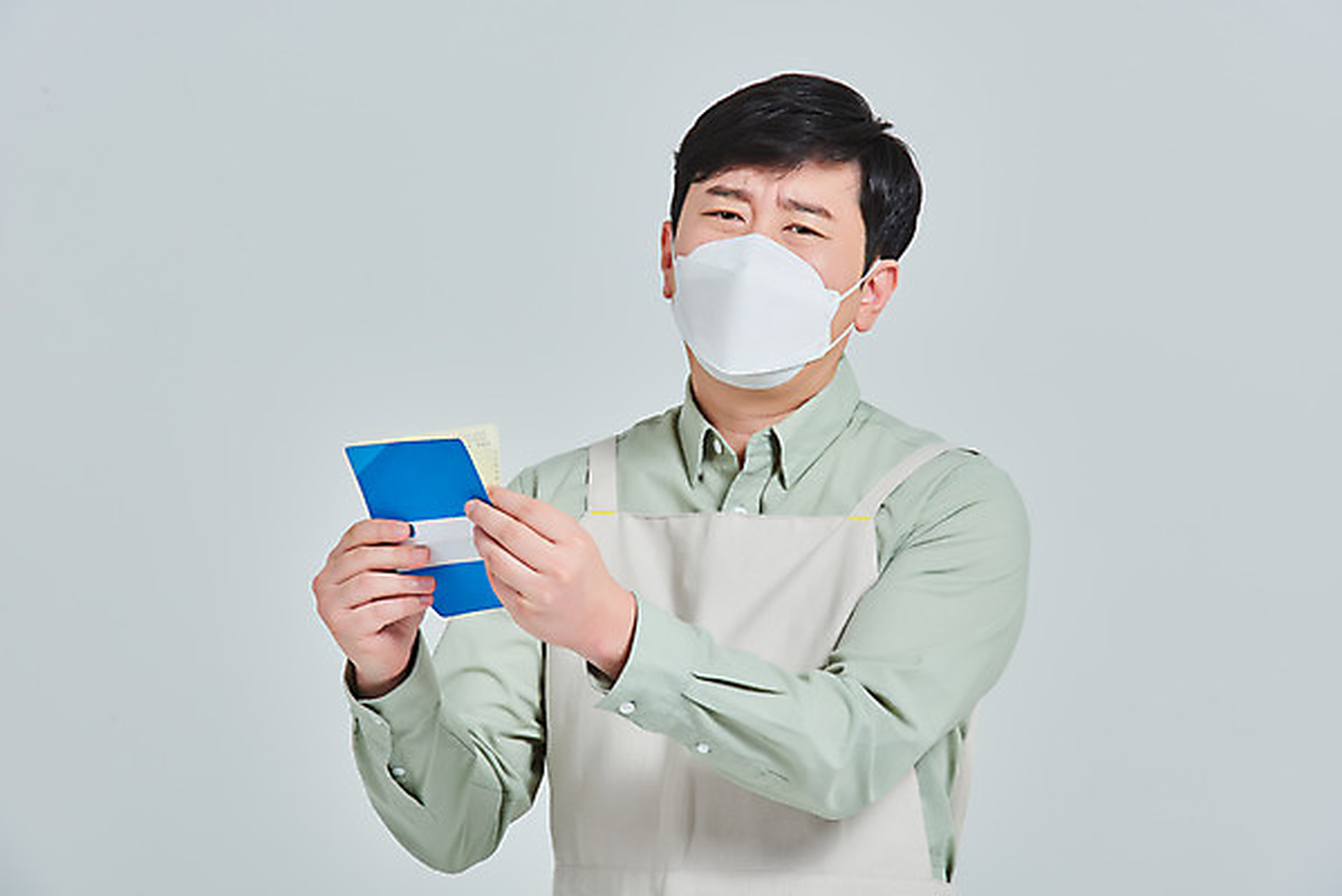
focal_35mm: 175
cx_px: 671
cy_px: 448
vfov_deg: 7.9
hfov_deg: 11.7
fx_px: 6526
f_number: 14
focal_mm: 175
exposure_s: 1/125
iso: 100
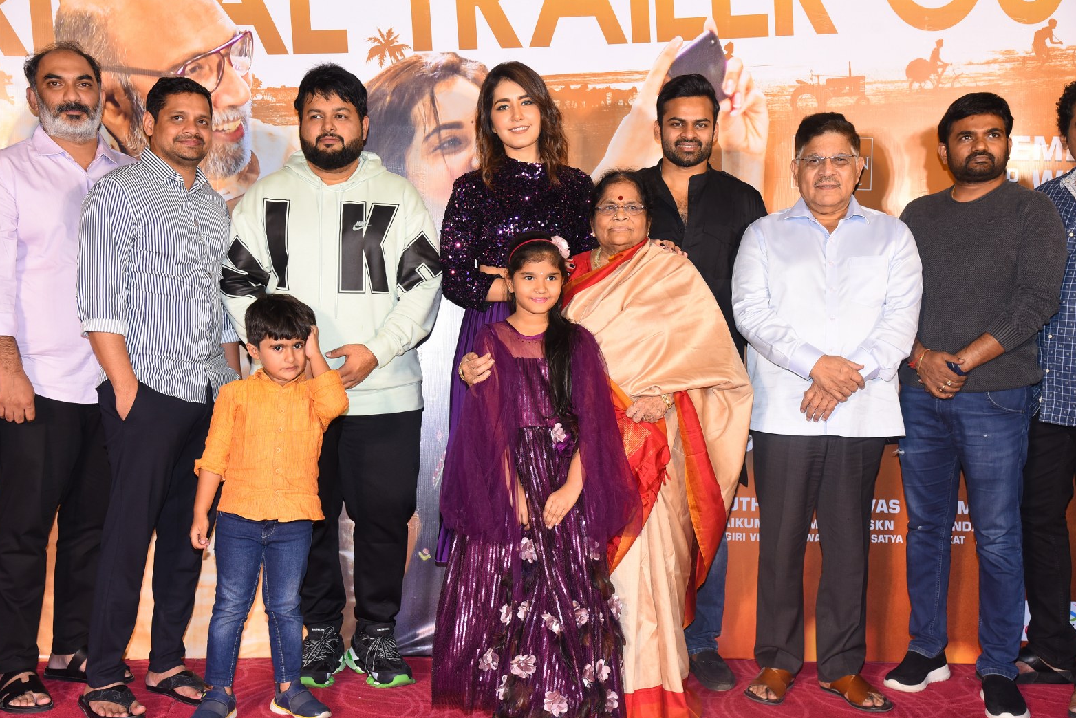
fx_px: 1345
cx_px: 532
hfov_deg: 43.6
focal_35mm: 45
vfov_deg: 29.9
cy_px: 362
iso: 1000
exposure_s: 1/125
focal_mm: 44
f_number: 6.3
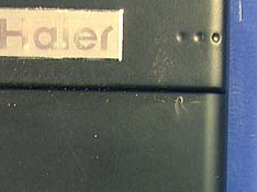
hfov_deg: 14.9
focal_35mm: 130
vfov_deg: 11.1
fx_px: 964
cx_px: 4
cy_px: 248
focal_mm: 5.8
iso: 100
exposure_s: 1/13.4
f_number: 2.8
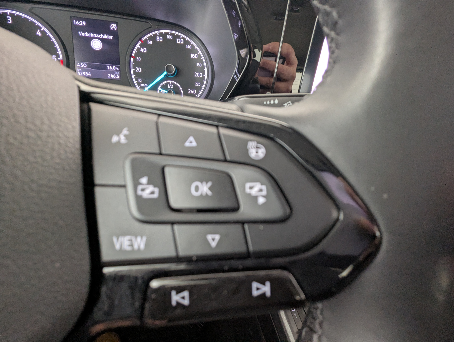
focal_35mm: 16
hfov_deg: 94.4
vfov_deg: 78.2
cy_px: 171
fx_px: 210
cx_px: 227
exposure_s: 1/32.1
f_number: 2.2
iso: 272
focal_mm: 2.35
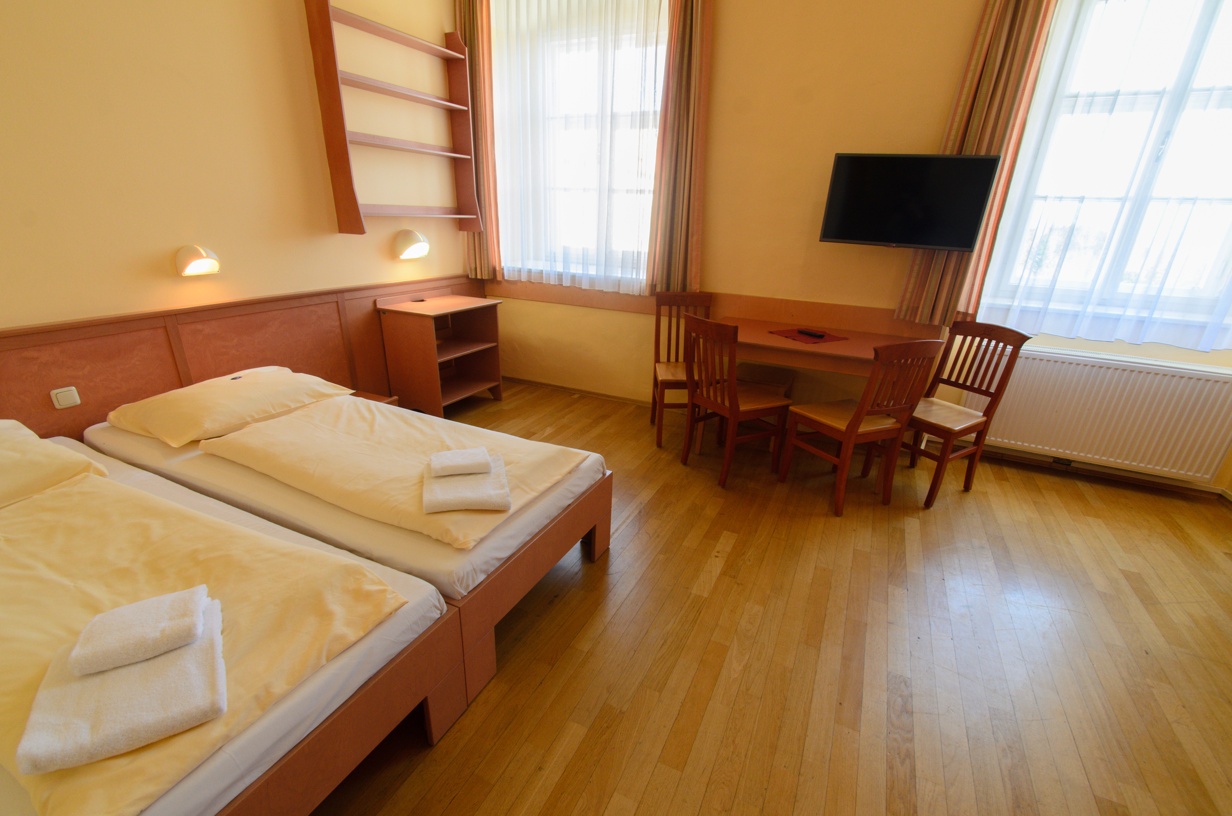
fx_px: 512
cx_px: 616
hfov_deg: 100.5
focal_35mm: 15
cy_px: 408
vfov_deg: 77.1
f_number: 8
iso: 400
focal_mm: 10
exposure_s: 1/15
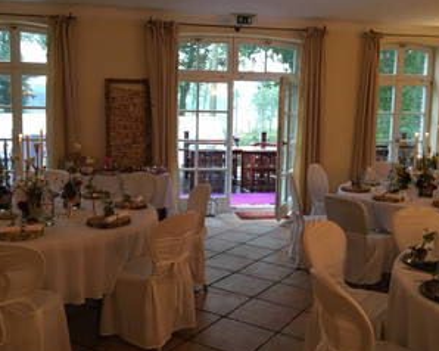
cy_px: 165
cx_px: 222
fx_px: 493
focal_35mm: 38
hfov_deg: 48.0
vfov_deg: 39.1
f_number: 2.2
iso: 125
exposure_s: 1/33
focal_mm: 4.15
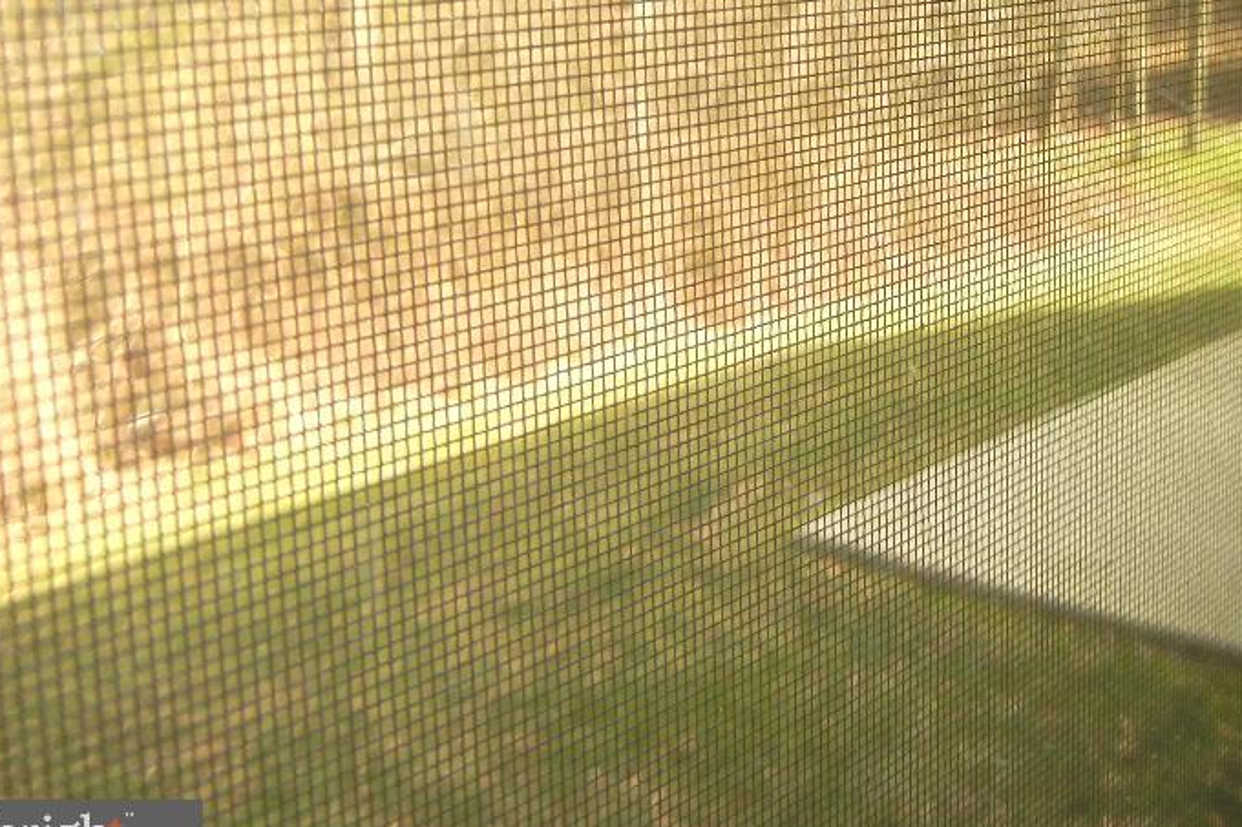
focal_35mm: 47
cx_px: 910
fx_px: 1621
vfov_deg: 28.1
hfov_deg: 40.9
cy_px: 173
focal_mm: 5.4
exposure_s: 1/201
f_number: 3.5
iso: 160
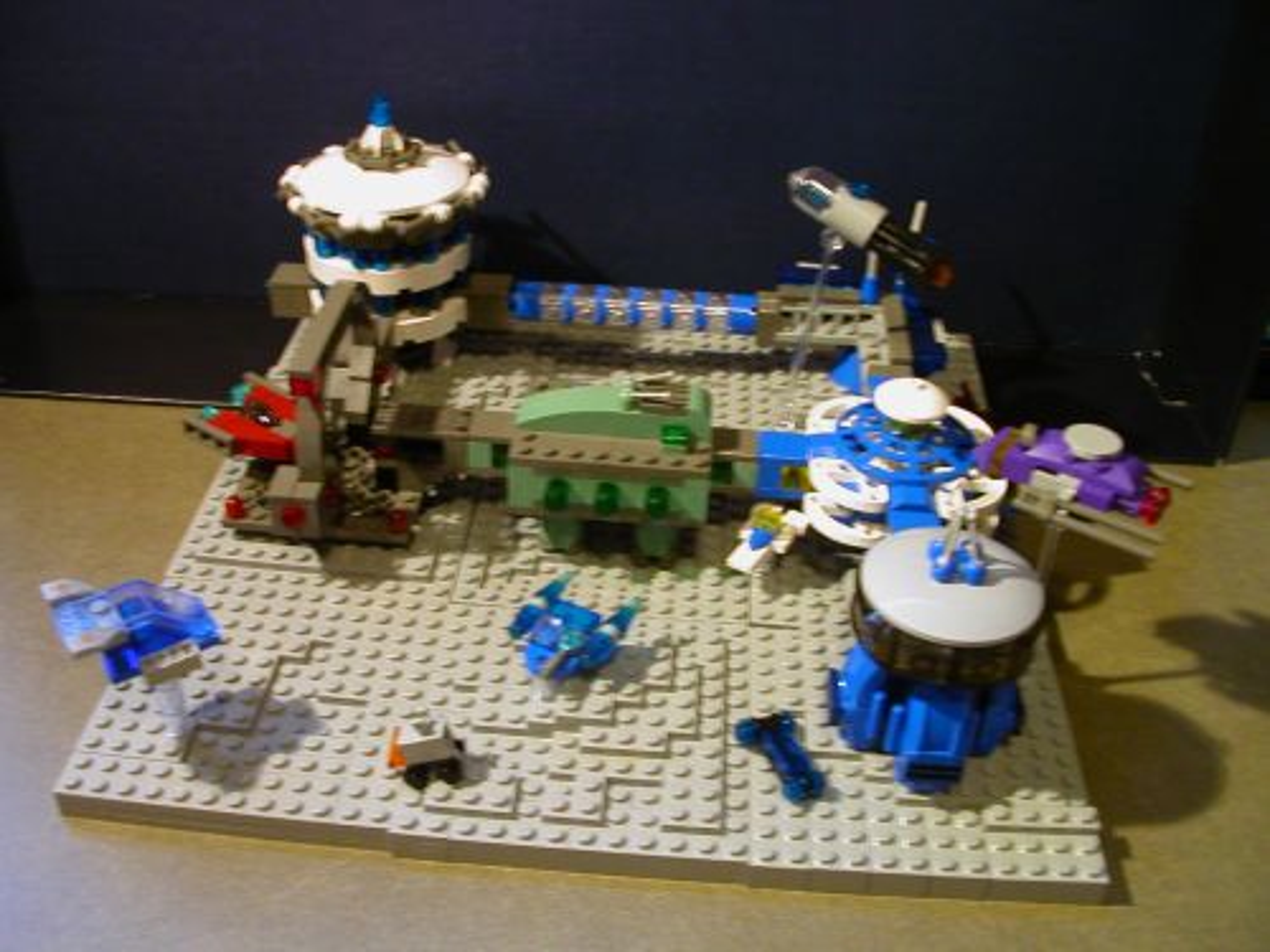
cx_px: 635
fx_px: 1357
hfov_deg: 50.1
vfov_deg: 38.7
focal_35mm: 37
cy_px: 476
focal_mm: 5.6
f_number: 2.7
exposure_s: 1/10.5
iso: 100
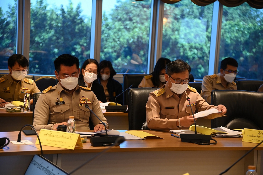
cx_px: 132
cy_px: 88
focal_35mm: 86
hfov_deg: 23.7
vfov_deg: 15.9
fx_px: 628
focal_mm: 86
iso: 1600
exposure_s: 1/125
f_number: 4
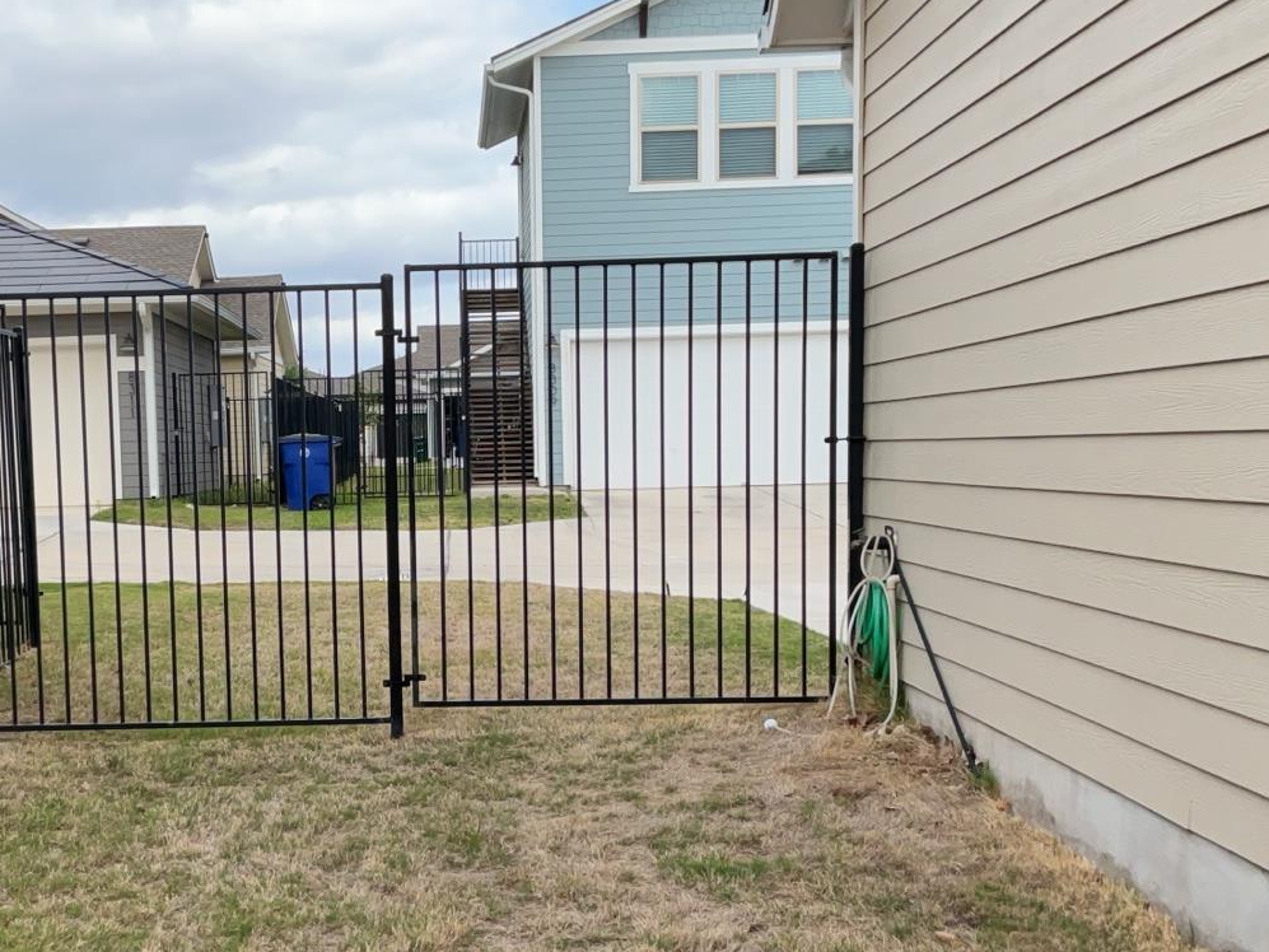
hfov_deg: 36.2
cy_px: 627
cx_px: 364
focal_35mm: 52
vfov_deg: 27.9
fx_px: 1907
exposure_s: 1/816
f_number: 1.8
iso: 25
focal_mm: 3
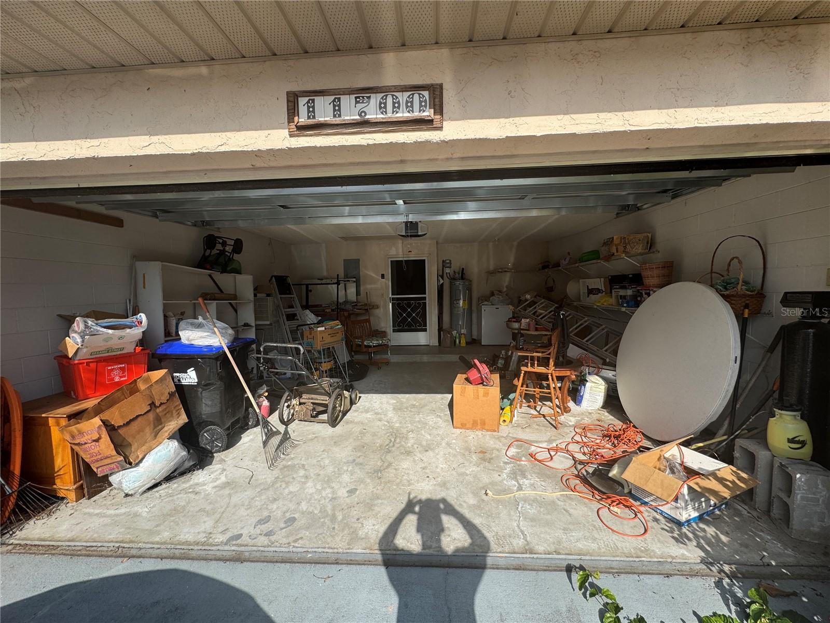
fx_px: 336
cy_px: 312
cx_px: 415
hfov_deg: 102.1
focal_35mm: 14
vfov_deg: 85.7
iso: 50
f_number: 2.2
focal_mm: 2.22
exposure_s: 1/821
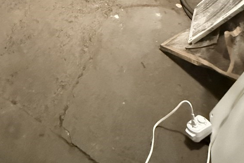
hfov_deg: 46.7
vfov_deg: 20.2
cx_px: 61
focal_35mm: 40
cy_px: -149
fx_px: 271
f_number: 2.2
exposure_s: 1/24
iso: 2500
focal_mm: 2.22
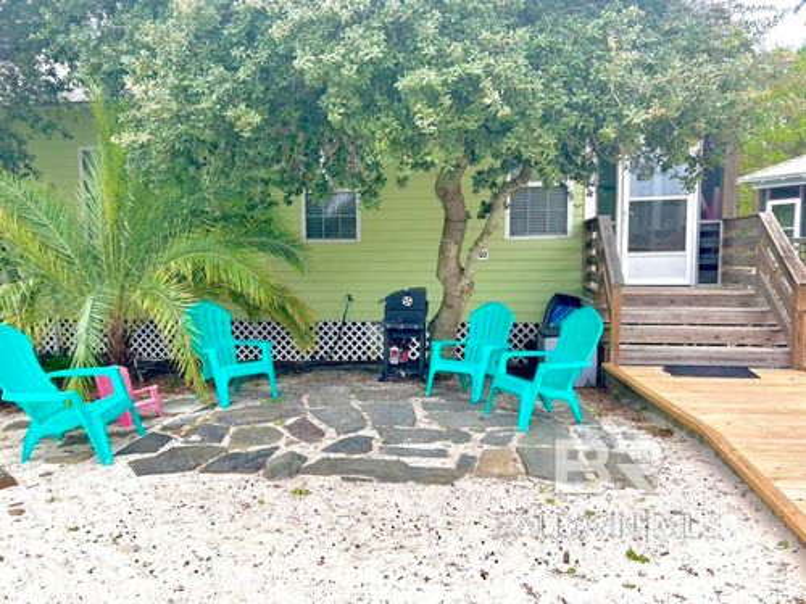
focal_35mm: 26
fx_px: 605
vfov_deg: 53.1
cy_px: 302
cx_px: 403
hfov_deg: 67.3
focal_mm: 5.7
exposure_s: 1/121
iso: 50
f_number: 1.5
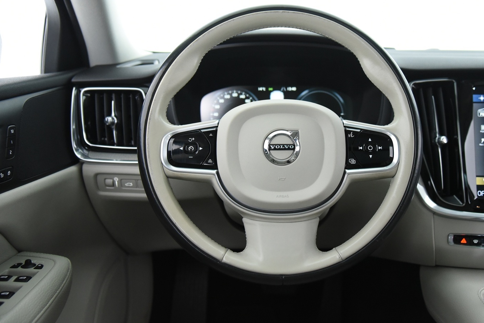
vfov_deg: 36.8
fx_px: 484
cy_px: 136
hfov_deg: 52.9
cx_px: 283
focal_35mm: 36
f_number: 4
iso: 4000
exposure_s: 1/30
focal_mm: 30
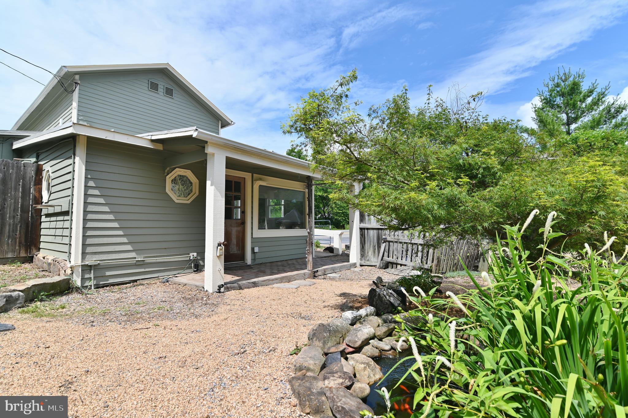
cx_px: 314
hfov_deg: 93.3
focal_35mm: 17
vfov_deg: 70.3
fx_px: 296
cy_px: 209
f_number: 8
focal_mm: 17
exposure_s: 1/250
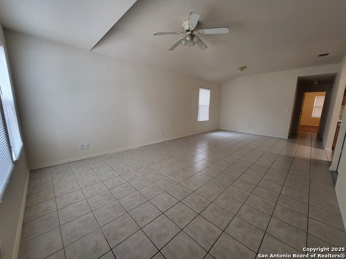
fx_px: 130
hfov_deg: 106.2
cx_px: 173
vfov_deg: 89.9
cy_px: 130
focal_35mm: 13
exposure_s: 1/60
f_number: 2.2
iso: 160
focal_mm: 1.74
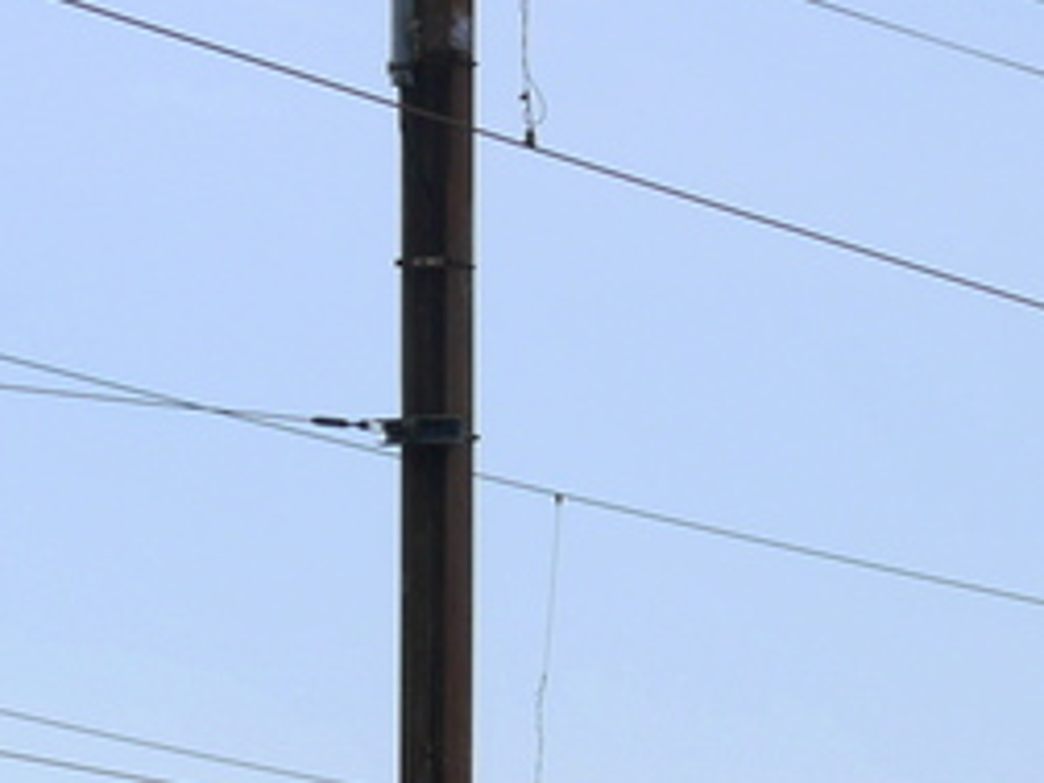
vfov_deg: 4.7
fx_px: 9470
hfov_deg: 6.1
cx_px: 2146
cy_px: 1442
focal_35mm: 314
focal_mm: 33
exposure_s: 1/320
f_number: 9
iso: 160
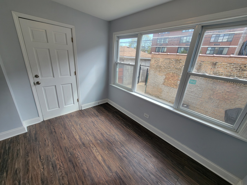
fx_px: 93
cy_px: 92
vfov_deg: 89.9
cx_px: 124
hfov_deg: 106.2
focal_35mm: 13
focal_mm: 2.2
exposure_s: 1/155
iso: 50
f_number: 2.2
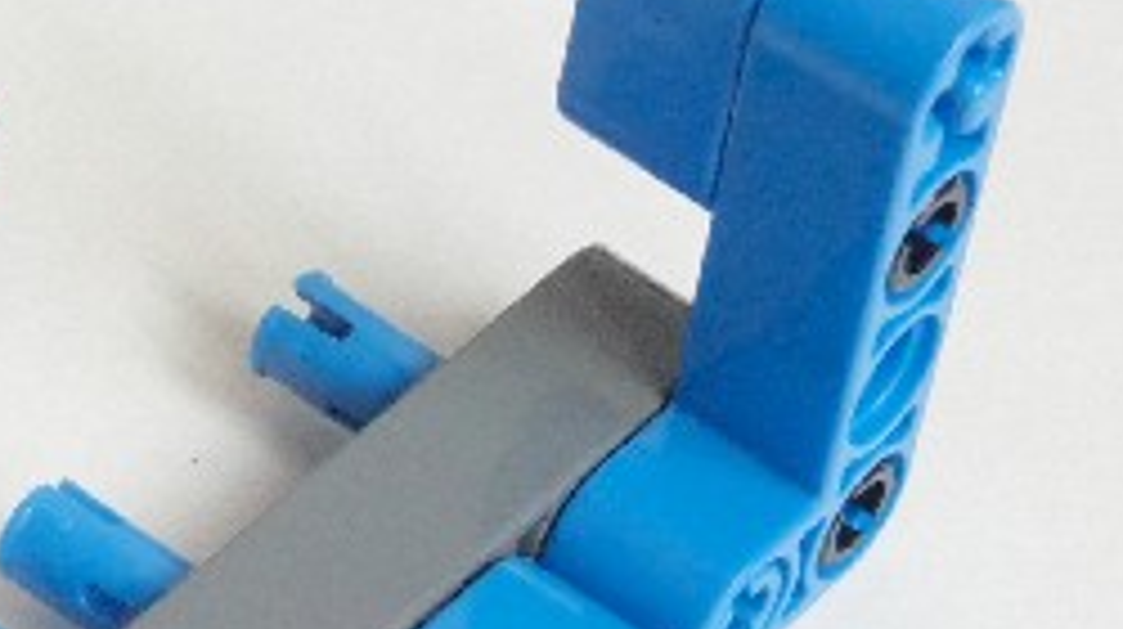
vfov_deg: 5.7
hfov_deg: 10.0
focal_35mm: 213
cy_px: 638
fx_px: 6336
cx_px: -135
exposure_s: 1/30
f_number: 3.2
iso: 250
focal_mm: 10.8
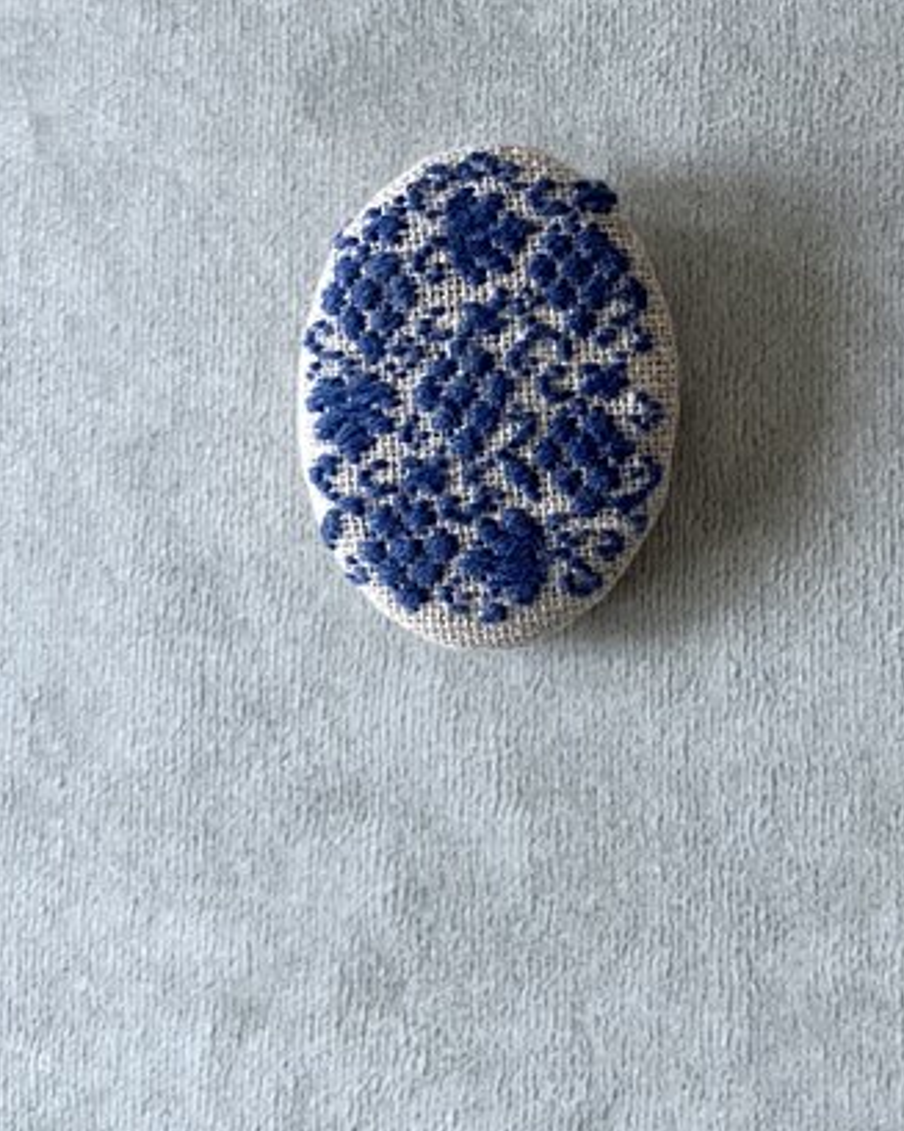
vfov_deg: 33.0
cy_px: 483
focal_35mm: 57
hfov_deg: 26.6
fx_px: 1907
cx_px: 547
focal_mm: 3.99
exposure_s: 1/60
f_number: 1.8
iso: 250
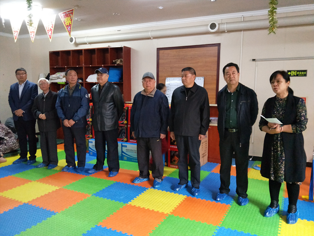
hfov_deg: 69.4
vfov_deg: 54.9
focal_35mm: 25
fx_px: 227
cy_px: 118
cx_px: 157
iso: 535
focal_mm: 4.27
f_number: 1.7
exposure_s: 1/25
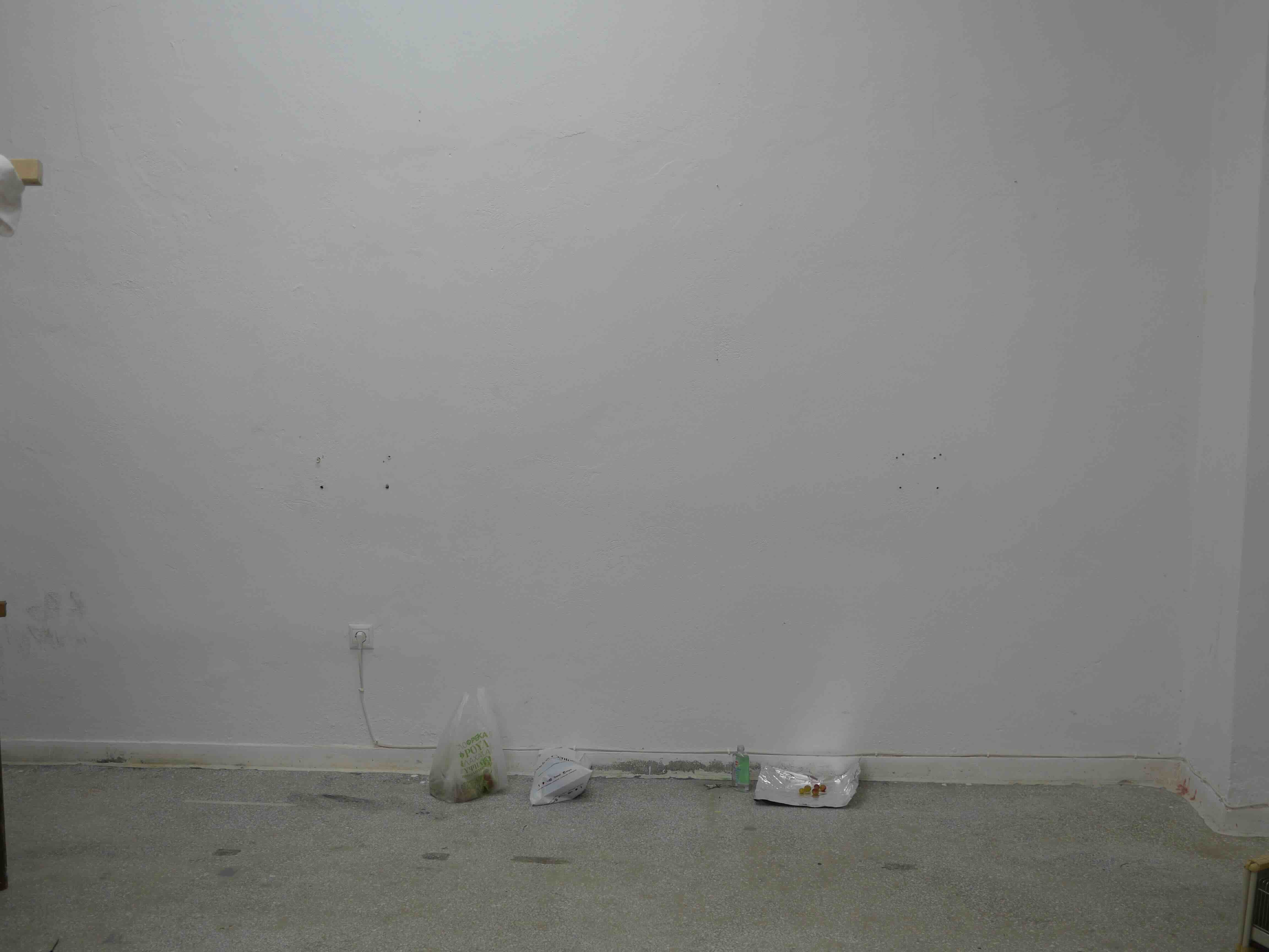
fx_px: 1466
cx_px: 634
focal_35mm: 40
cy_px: 476
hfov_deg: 46.8
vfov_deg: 36.0
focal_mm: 20
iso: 200
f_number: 2.2
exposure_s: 1/200
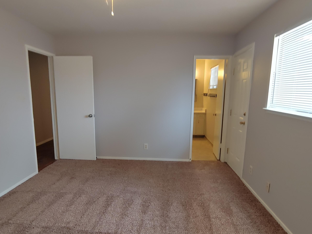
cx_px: 152
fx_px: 180
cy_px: 130
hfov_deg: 81.7
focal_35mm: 20
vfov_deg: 65.8
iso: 100
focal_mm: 2.18
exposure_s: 1/24
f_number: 1.9
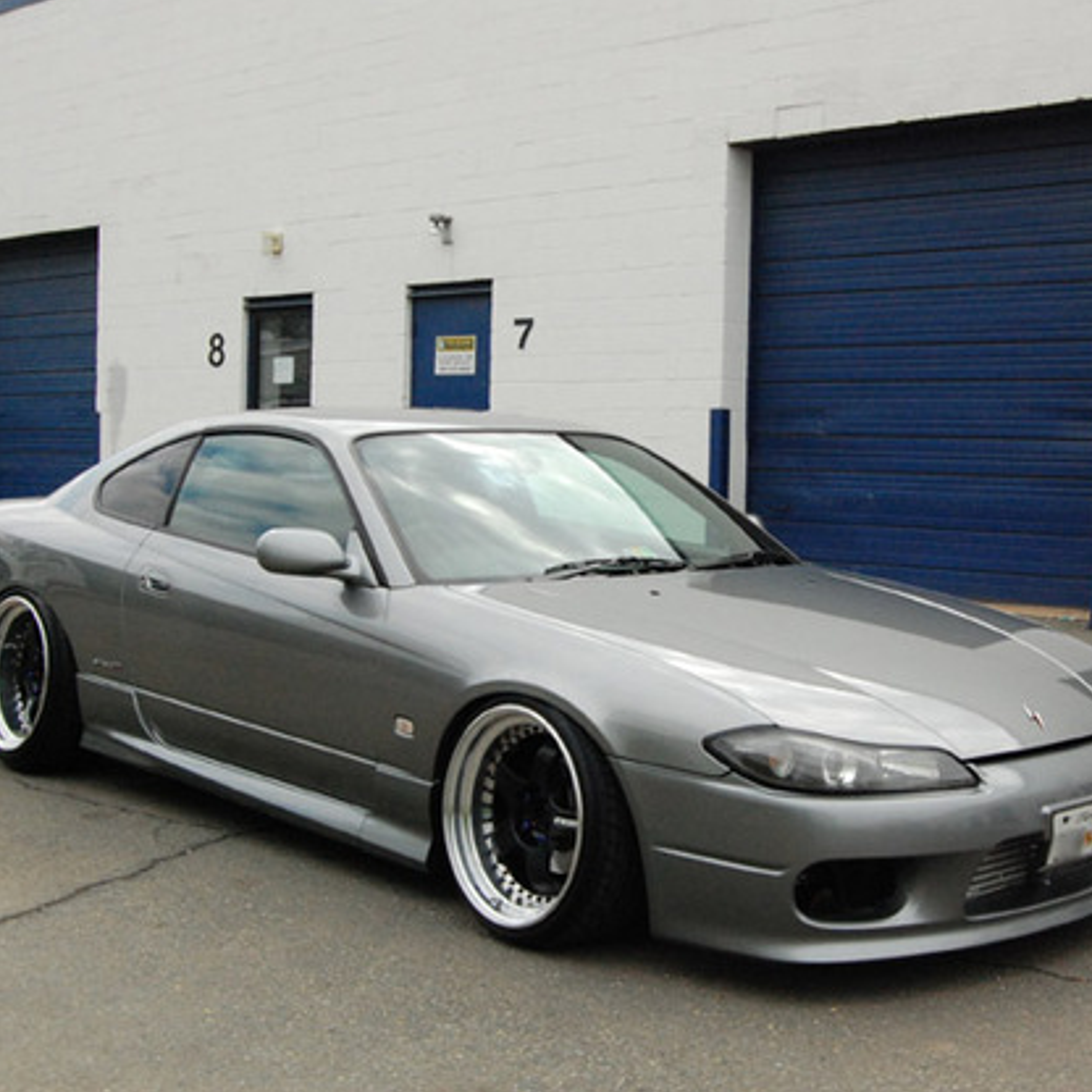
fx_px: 1820
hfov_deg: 33.3
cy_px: 538
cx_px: 664
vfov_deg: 33.4
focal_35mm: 51
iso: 1600
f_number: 11
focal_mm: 26
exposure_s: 1/1000
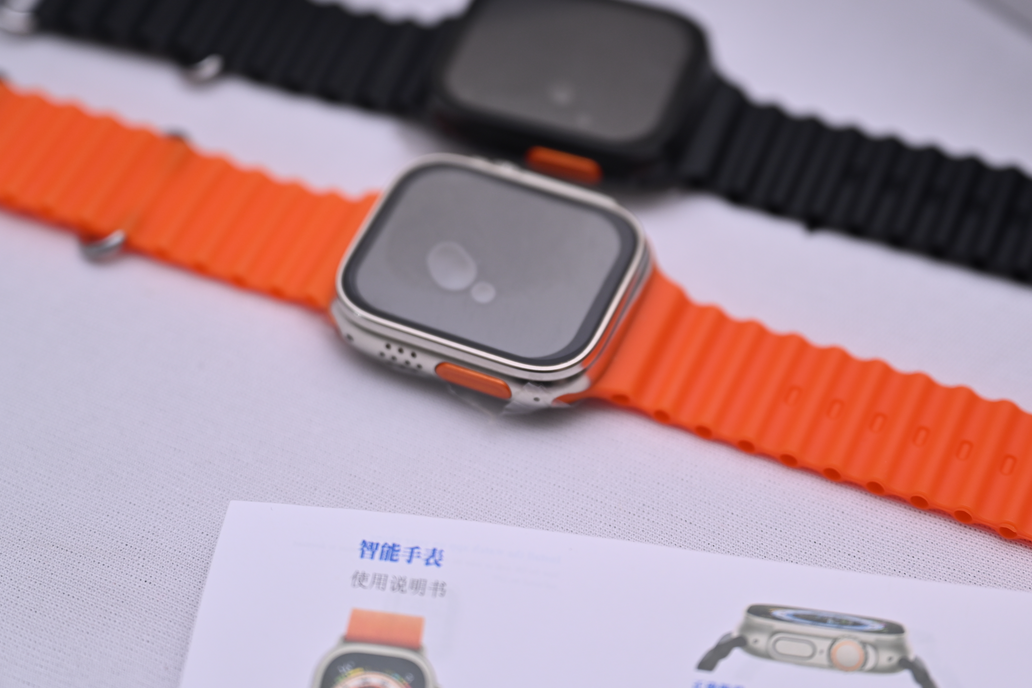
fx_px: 2608
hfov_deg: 22.4
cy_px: 293
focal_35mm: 91
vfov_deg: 15.0
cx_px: 577
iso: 125
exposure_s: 1/100
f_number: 3.2
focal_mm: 70
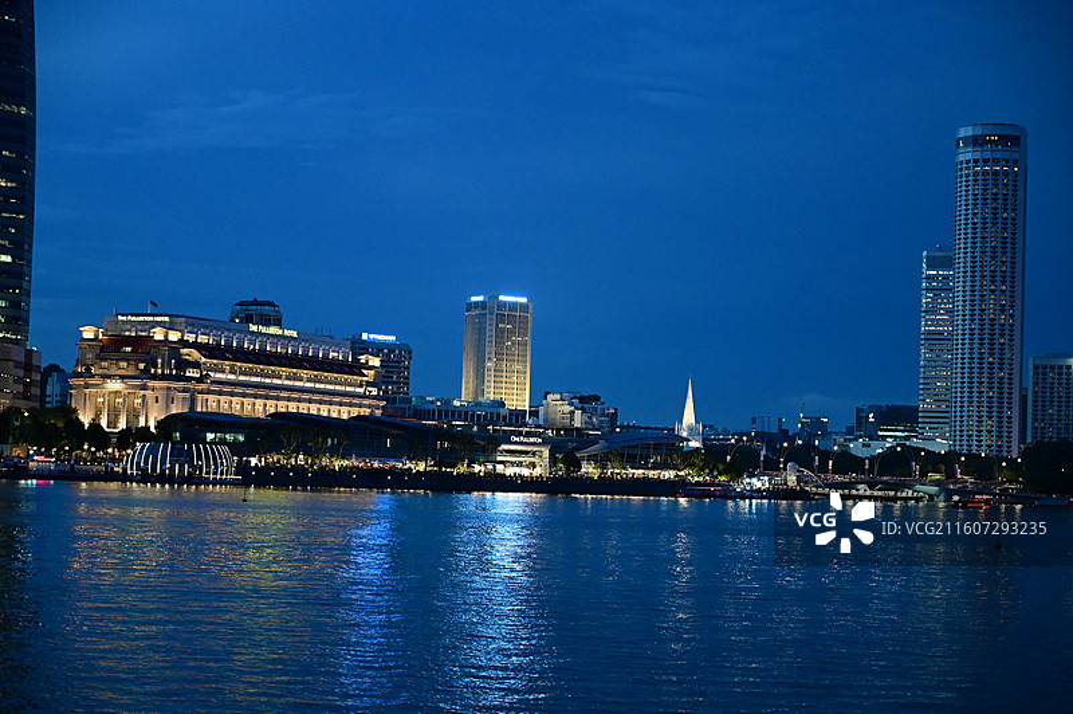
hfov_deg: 28.9
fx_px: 2085
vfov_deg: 19.4
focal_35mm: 70
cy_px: 357
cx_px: 536
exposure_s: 1/80
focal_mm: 70
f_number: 4
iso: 6400
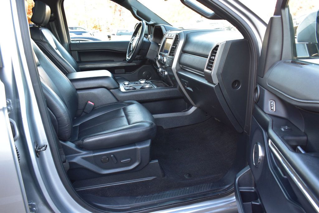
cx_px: 160
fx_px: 239
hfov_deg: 67.4
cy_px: 106
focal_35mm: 27
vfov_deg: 47.9
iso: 400
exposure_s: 1/25
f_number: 7.1
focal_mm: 18
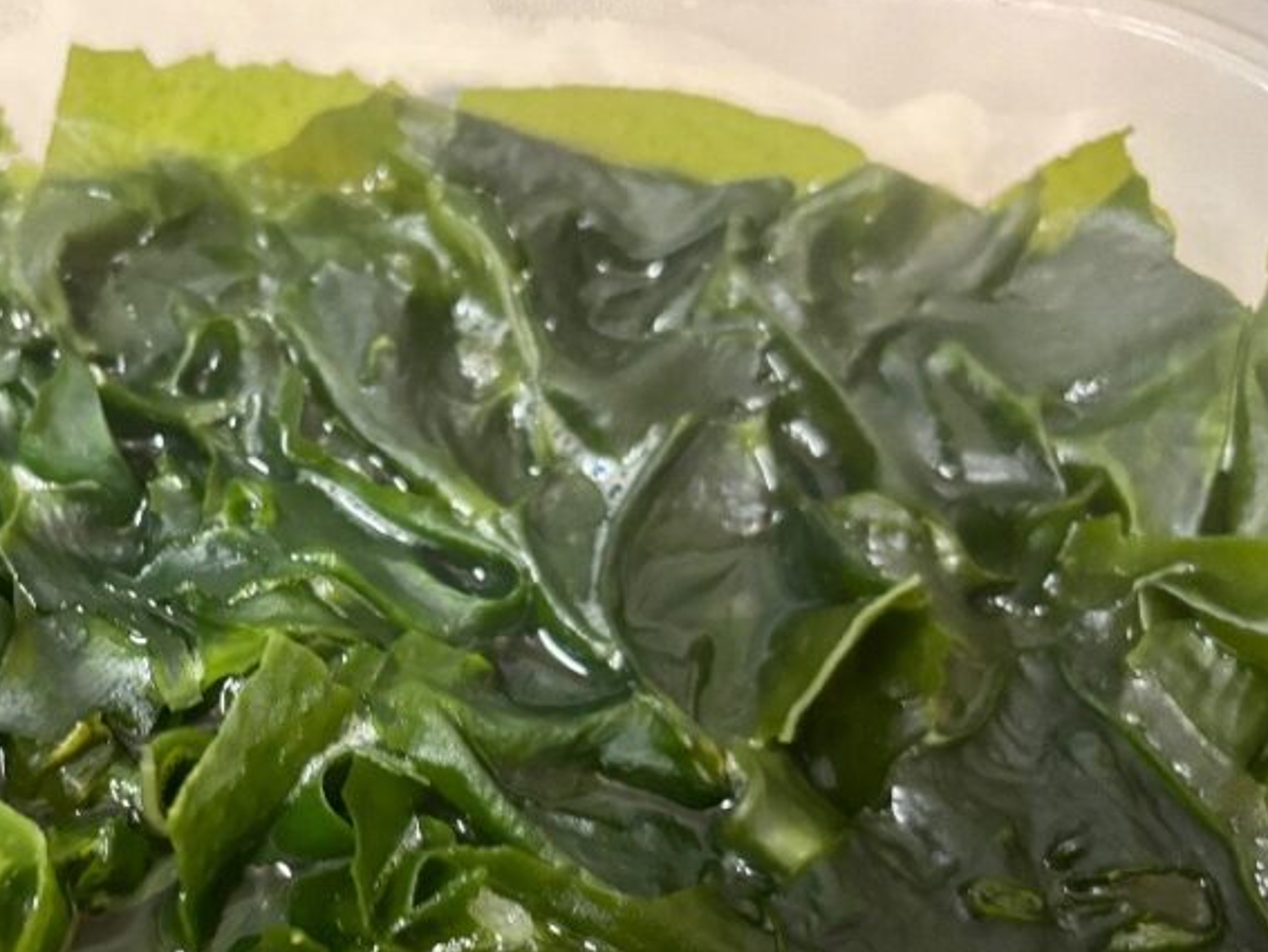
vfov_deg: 30.3
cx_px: 269
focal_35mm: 47
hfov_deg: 39.0
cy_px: 744
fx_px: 1722
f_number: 1.6
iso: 640
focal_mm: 5.96
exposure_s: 1/30
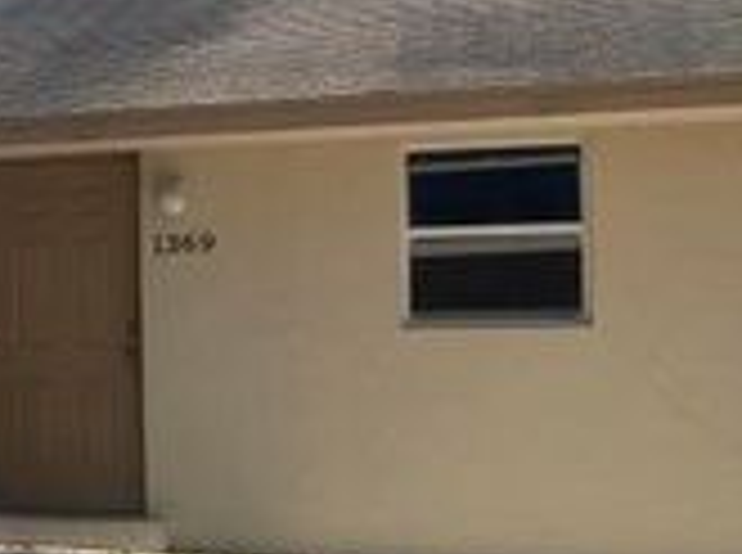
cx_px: -135
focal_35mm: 79
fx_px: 1690
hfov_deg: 22.9
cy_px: 300
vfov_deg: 18.6
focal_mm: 4.25
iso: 32
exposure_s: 1/2028
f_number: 1.8
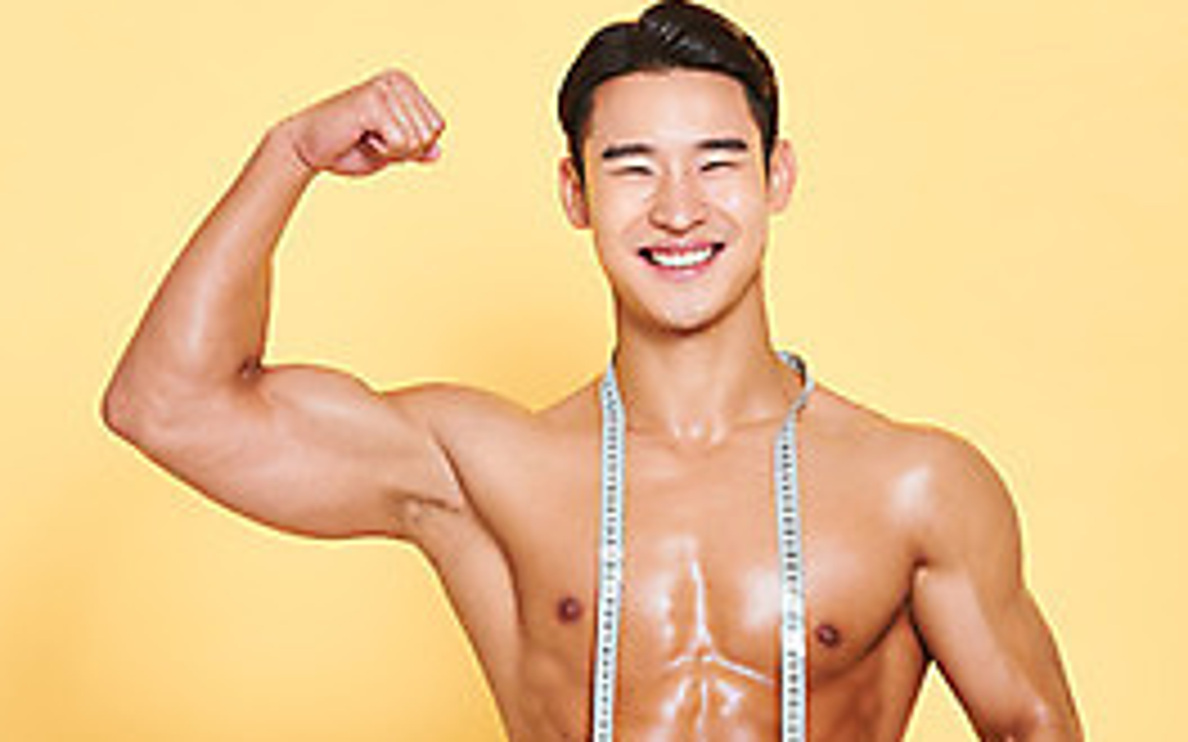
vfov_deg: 5.3
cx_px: 592
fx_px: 7997
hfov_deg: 8.5
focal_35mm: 247
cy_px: 481
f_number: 11
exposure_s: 1/125
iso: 100
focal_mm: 160
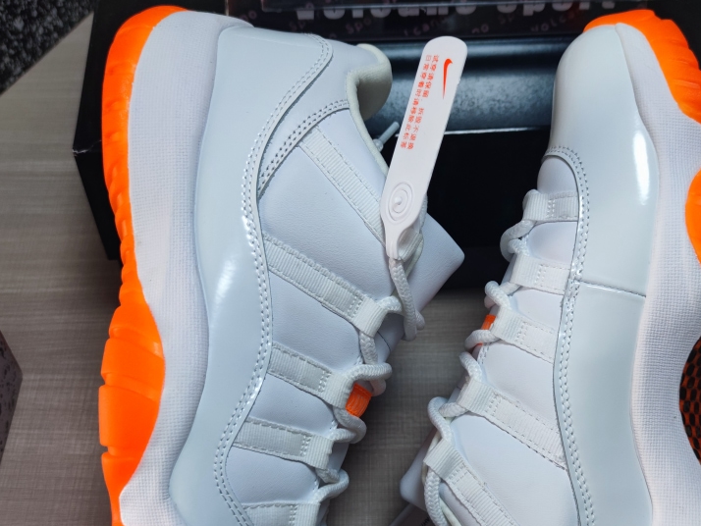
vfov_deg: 33.3
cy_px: 349
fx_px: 871
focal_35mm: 43
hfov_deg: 43.7
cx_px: 401
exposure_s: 1/100
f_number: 1.69
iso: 143
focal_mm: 6.72
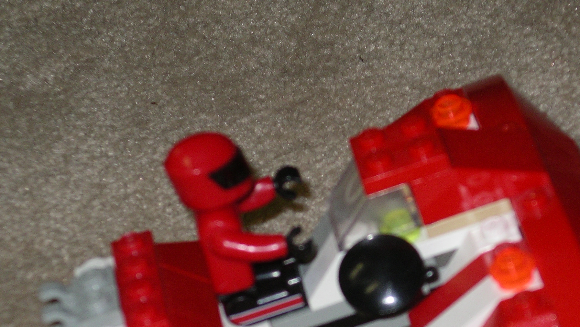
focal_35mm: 211
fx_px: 3245
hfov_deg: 10.2
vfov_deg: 5.8
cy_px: 269
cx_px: 358
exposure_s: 1/80
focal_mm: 27.8
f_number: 4.2
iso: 200
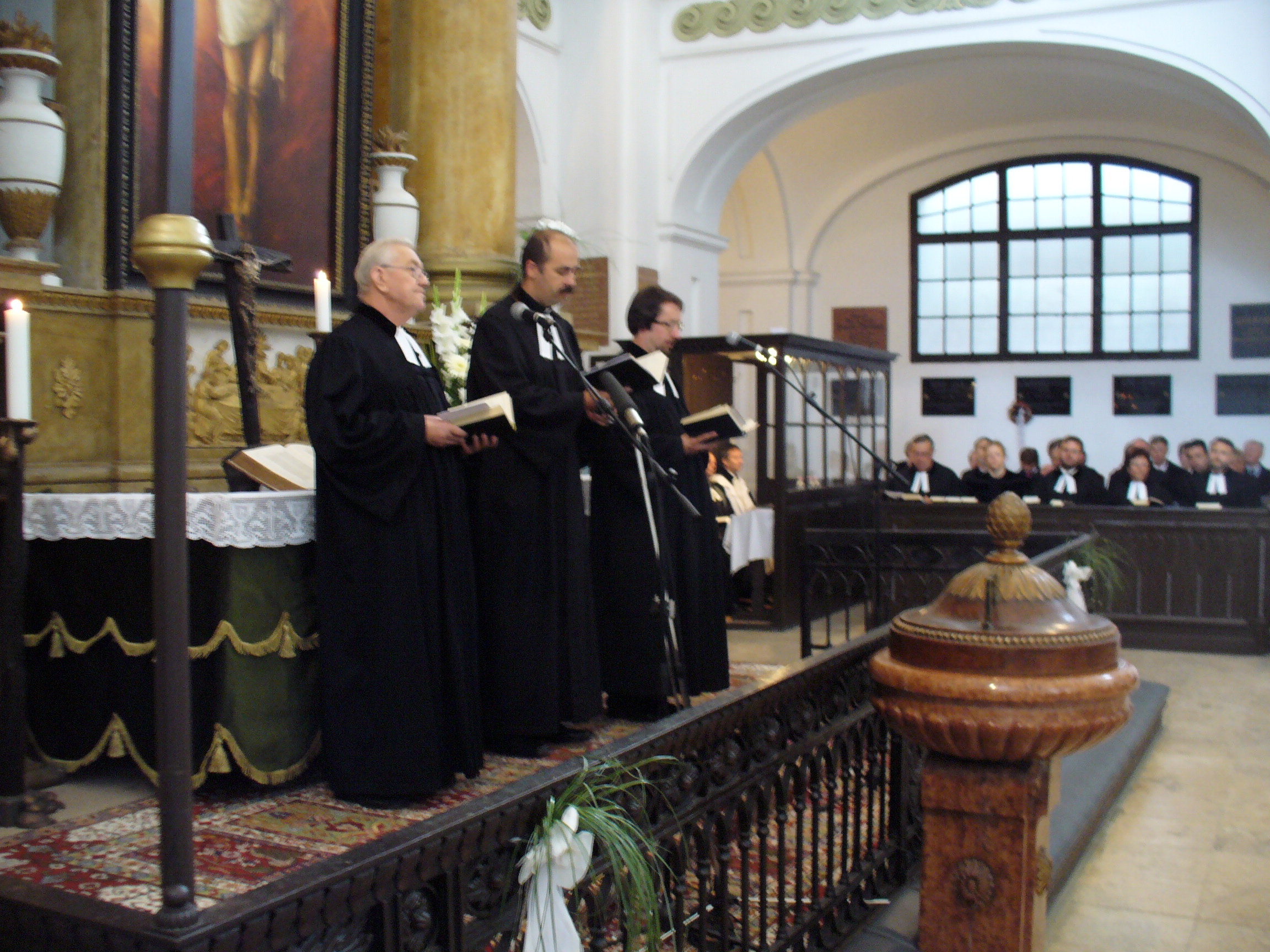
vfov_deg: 38.7
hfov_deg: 50.1
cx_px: 635
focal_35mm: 37
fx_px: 1357
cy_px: 476
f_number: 2.8
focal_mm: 6.1
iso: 200
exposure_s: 1/8
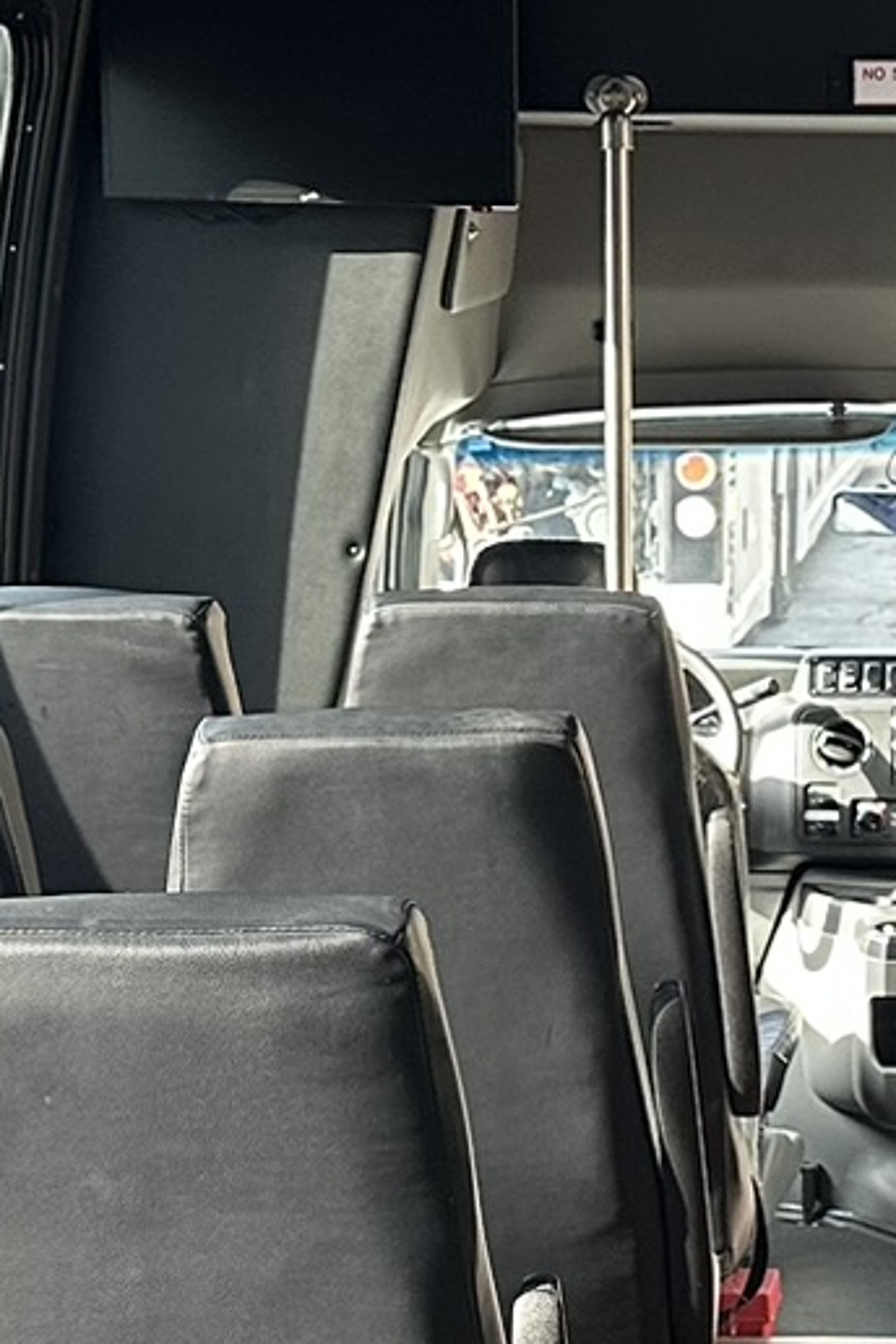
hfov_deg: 13.6
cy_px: 930
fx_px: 3696
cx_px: 870
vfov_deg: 20.5
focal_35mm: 99
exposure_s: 1/121
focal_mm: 6.86
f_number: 1.78
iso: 200
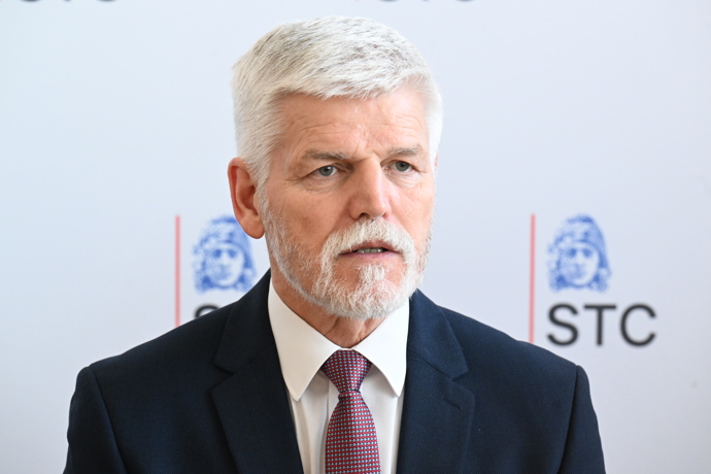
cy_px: 237
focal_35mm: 200
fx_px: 3950
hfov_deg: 10.3
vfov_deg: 6.9
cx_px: 356
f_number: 7.1
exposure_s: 1/250
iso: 8000
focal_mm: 200
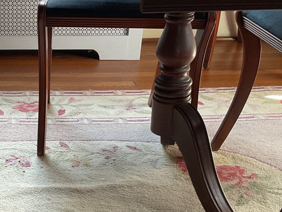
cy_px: 167
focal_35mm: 72
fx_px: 587
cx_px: 29
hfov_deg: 26.2
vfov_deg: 20.2
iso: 100
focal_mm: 3
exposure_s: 1/60
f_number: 1.8
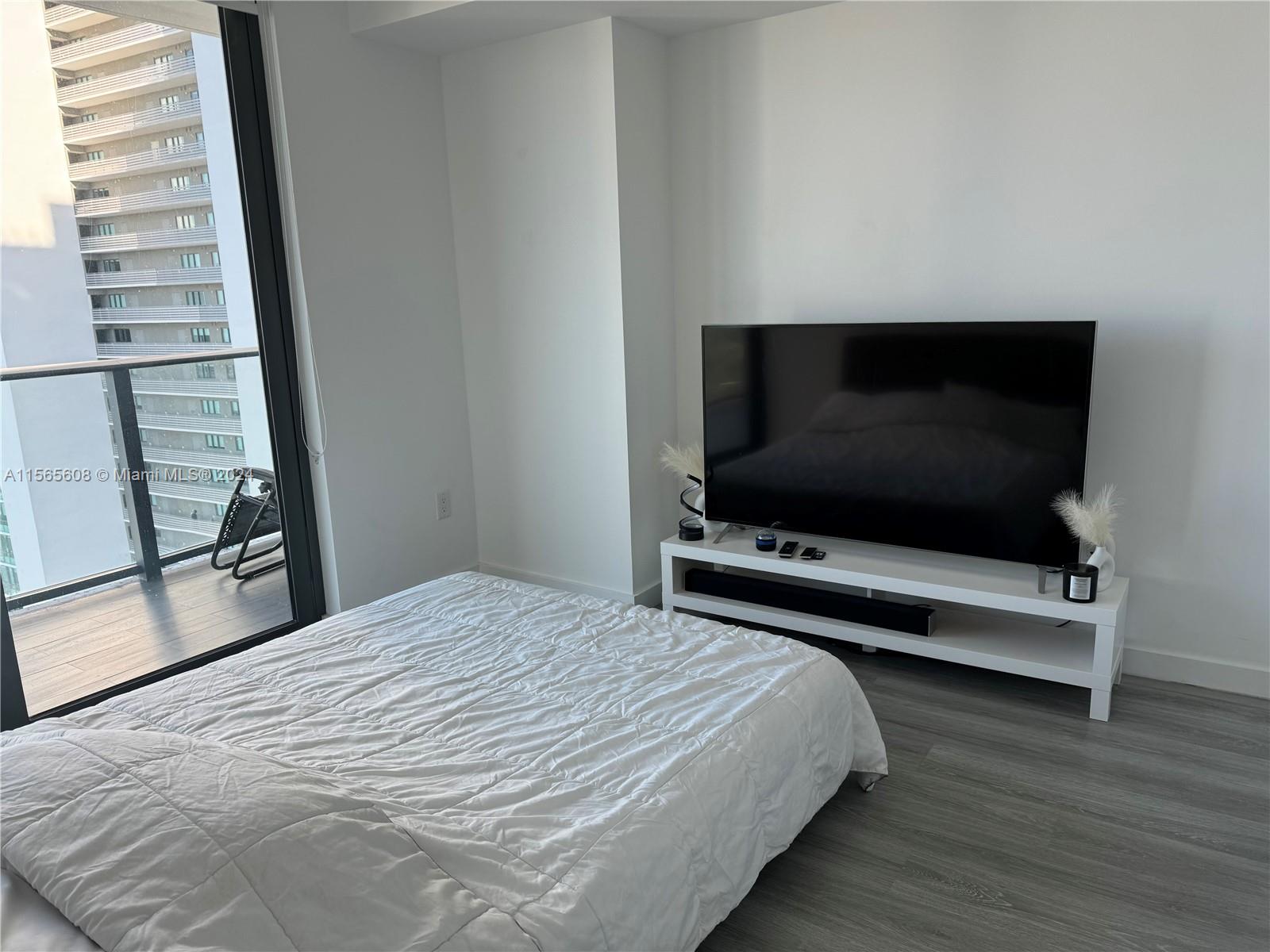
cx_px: 635
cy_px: 476
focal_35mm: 24
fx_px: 881
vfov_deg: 56.8
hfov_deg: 71.6
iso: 80
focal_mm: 6.76
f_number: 1.78
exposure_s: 1/306
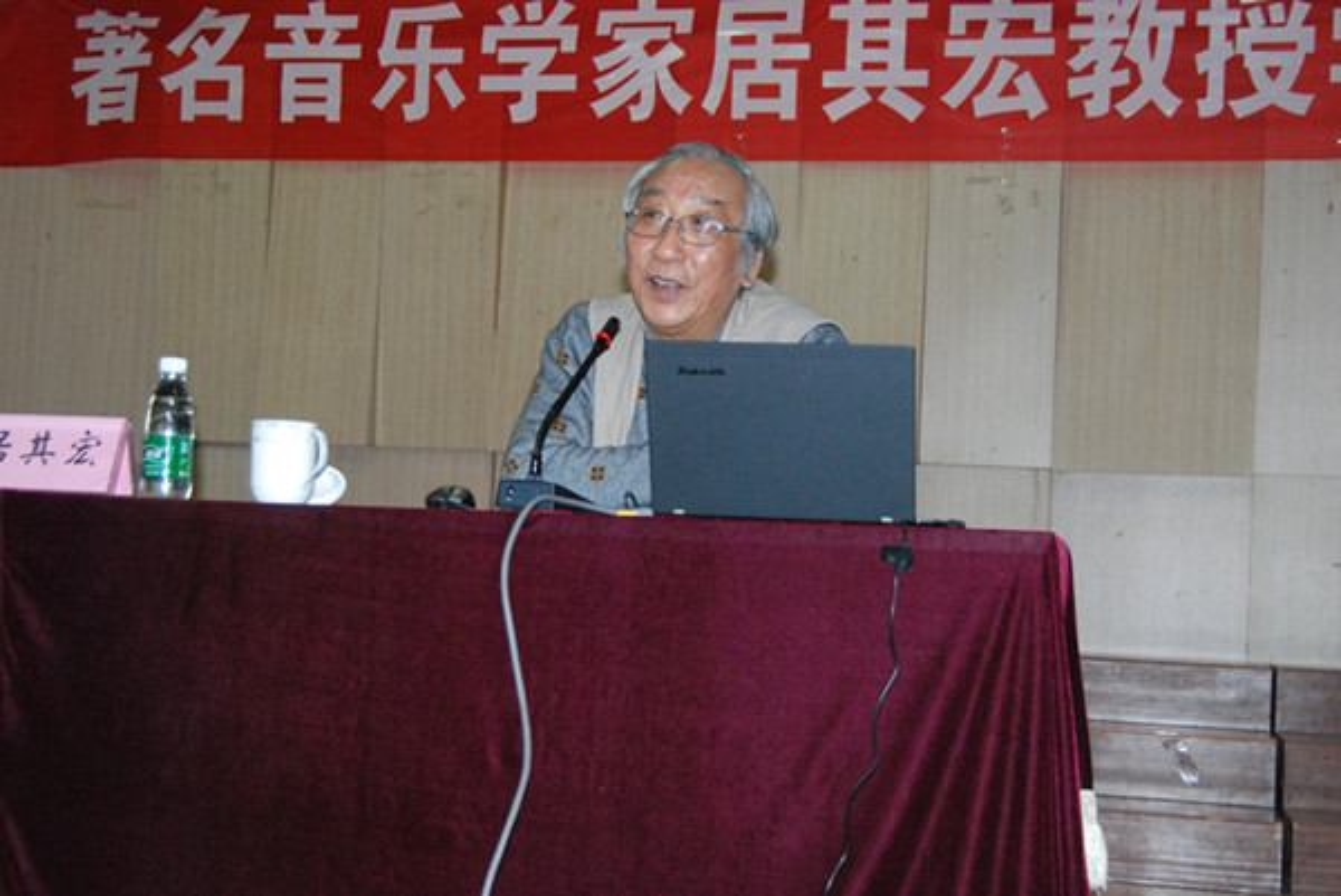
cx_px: 670
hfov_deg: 35.0
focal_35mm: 57
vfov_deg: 23.8
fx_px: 2125
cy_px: 448
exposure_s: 1/60
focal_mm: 38
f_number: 5.6
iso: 1600
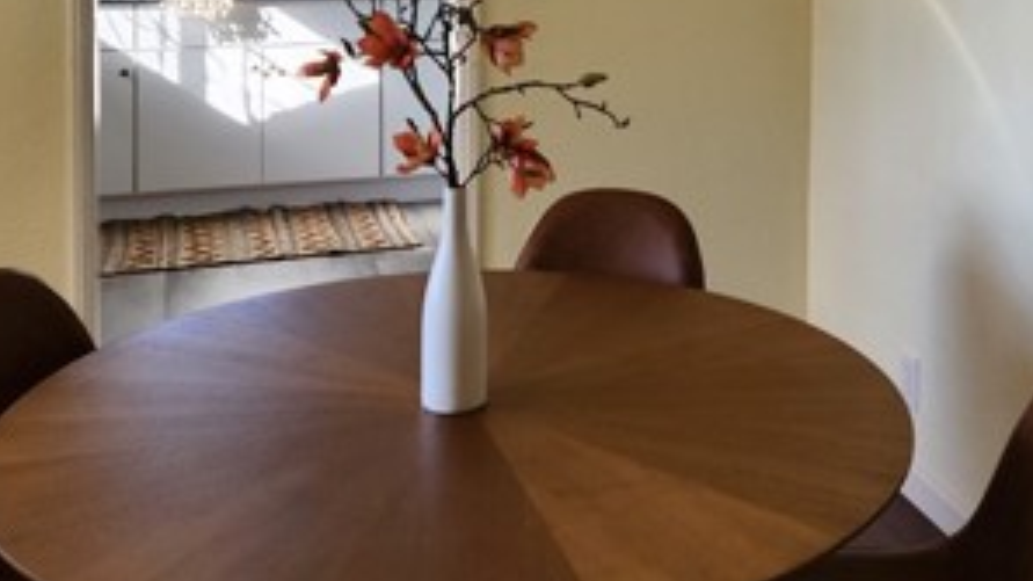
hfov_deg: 38.1
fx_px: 1479
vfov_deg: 20.9
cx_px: 685
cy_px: -87
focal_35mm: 54
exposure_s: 1/180
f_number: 1.8
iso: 80
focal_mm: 5.4
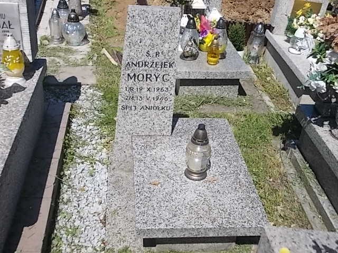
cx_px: 169
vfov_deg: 33.6
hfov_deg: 43.9
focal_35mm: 43
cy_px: 126
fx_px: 420
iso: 80
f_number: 6.5
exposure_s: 1/250
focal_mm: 6.1
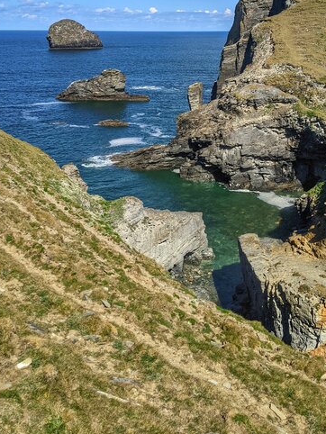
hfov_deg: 36.0
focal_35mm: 40
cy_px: 118
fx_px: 502
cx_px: 170
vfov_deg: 45.4
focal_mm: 4.44
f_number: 1.8
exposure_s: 1/3356
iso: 69
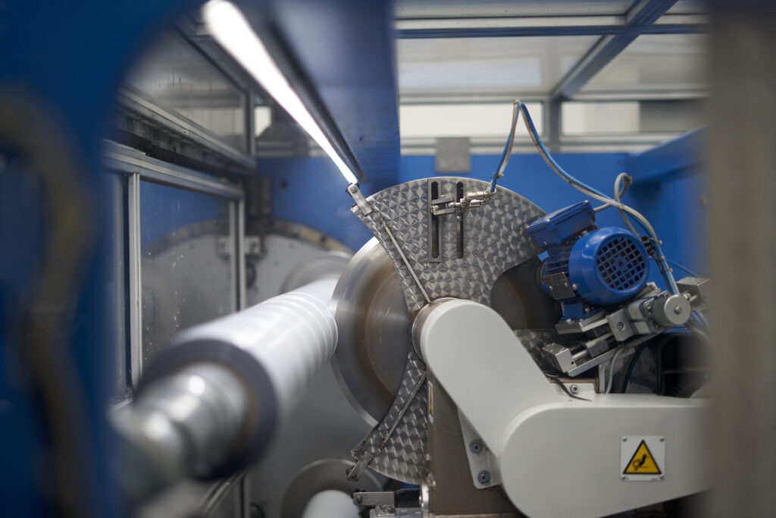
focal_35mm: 50
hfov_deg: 39.6
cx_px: 388
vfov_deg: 27.0
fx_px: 1078
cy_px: 259
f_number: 1.8
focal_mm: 50
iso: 200
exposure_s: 1/160
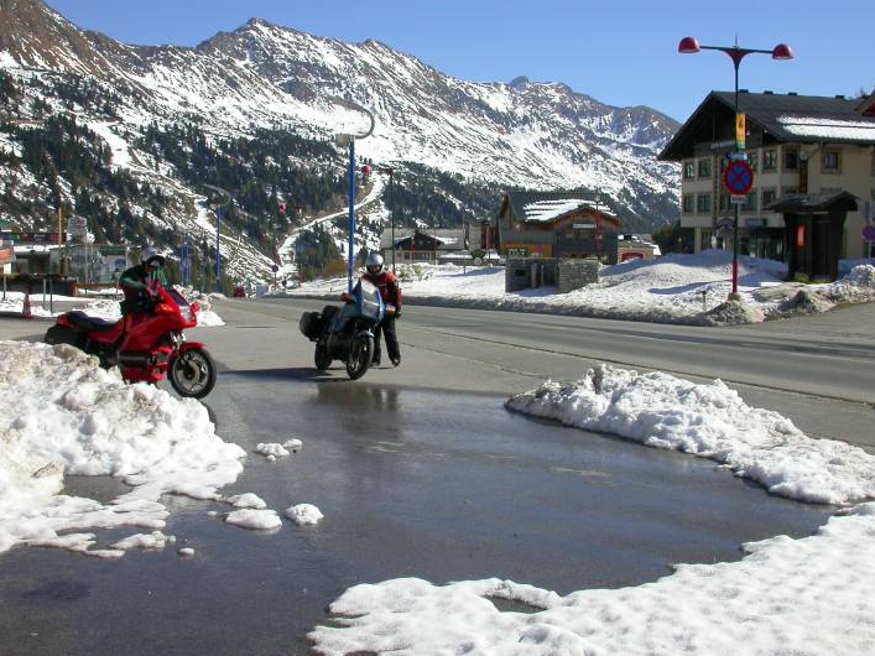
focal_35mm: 43
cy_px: 288
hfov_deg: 43.8
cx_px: 395
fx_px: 1087
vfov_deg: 33.5
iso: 100
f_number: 7.5
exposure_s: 1/370
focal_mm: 7.85
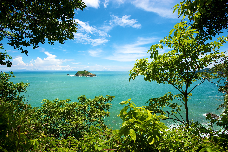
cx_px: 114
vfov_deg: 81.1
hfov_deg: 104.3
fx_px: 89
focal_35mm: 14
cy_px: 76
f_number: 10
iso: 200
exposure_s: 1/400
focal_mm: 14
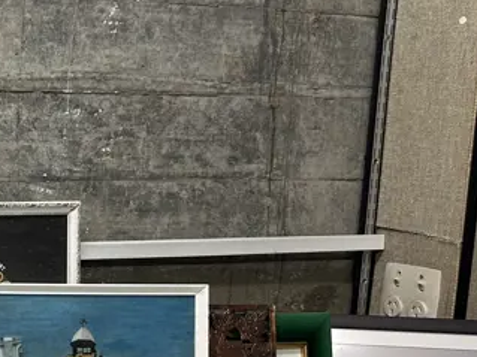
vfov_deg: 18.9
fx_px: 1061
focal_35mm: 77
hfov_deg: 22.3
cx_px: -172
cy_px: 308
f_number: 1.78
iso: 125
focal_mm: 6.86
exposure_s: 1/100
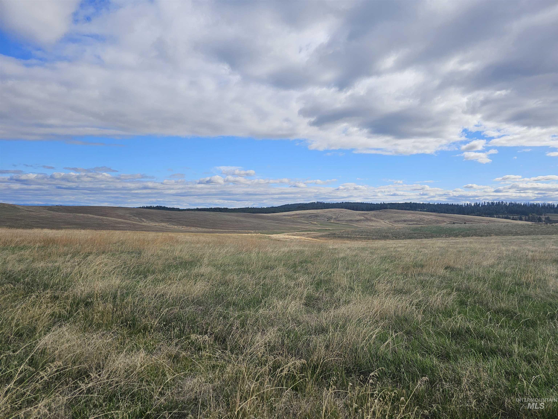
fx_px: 371
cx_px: 279
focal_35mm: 23
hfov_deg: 73.9
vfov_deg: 58.9
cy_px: 210
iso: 16
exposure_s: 1/1521
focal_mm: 6.3
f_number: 1.7
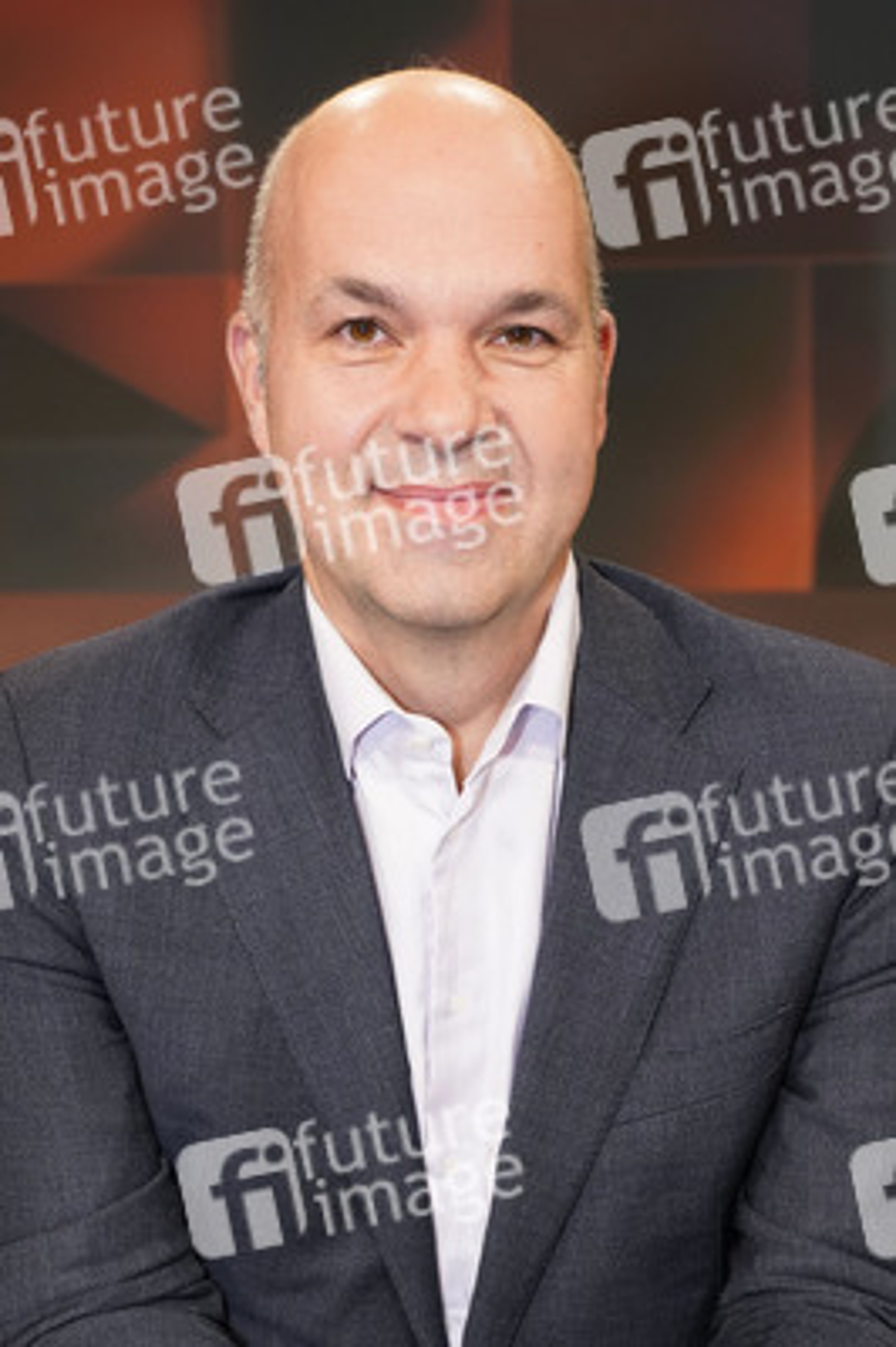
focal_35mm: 39
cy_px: 674
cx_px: 448
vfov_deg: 49.6
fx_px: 1458
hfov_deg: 34.2
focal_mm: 39
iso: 2000
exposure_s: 1/125
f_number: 5.6
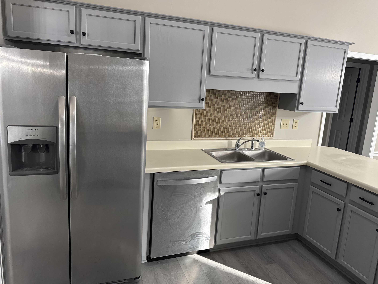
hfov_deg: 67.3
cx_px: 197
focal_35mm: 26
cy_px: 139
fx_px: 284
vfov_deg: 53.1
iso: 250
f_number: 1.78
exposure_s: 1/60
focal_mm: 6.76
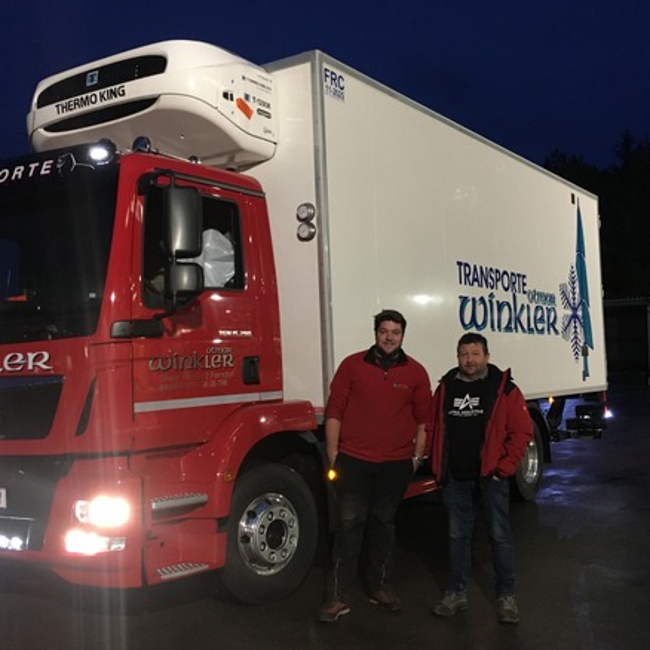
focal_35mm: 41
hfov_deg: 40.9
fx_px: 871
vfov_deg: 40.9
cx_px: 292
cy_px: 348
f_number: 2.2
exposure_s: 1/20
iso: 200
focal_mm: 4.15
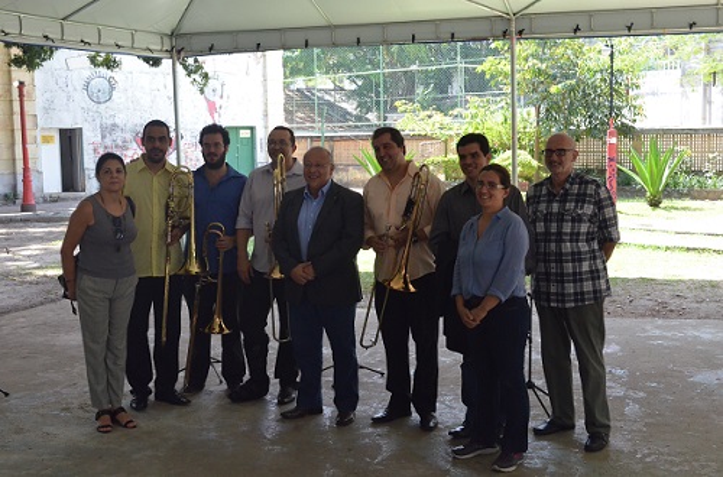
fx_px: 961
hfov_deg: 41.2
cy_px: 238
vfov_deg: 27.9
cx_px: 362
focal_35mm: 48
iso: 2500
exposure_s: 1/320
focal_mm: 32
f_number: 9
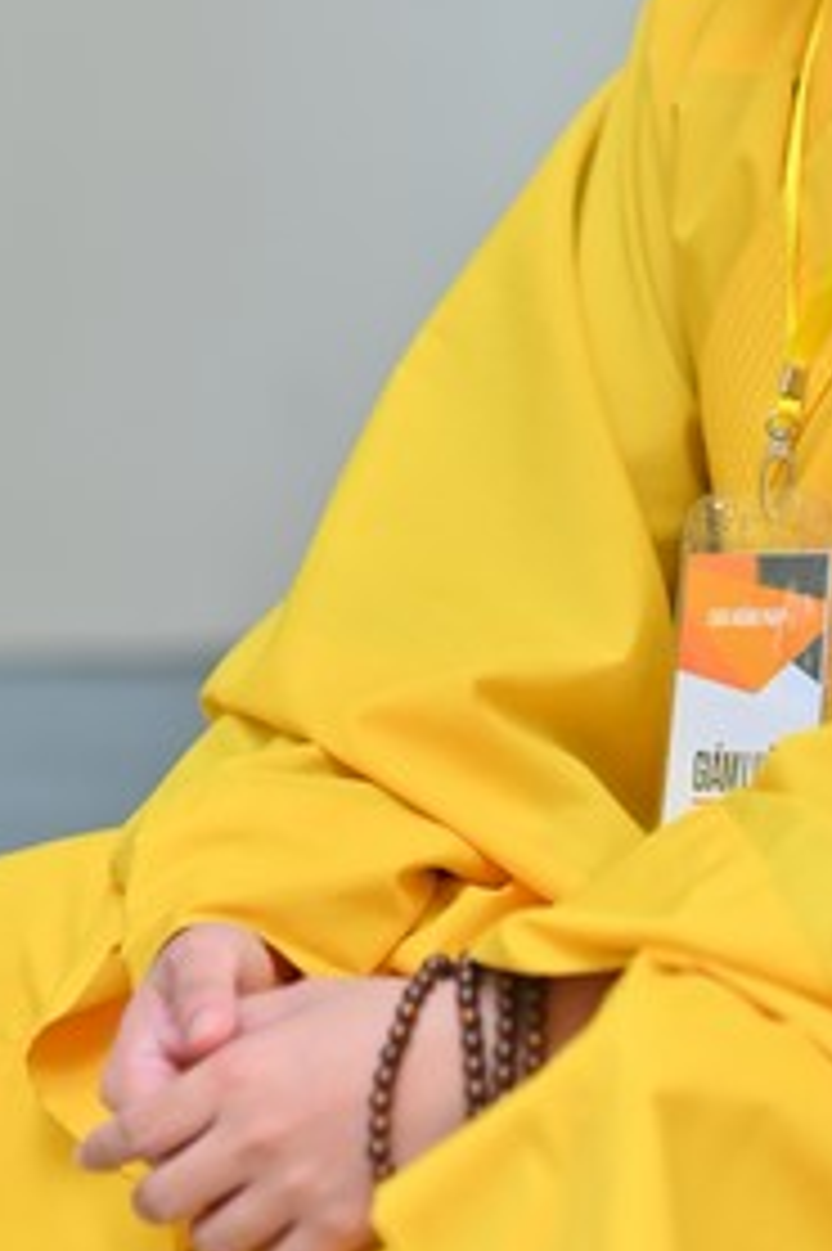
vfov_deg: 10.3
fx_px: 6907
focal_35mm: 199
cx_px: 807
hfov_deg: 6.9
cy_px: 198
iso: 400
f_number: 2.5
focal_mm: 85
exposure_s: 1/200
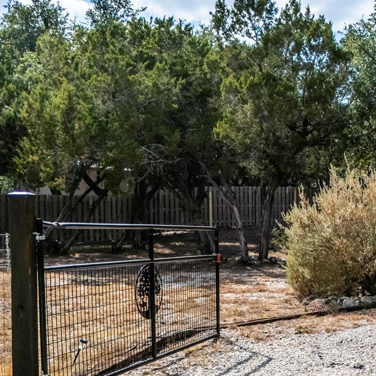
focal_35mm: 36
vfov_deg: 44.1
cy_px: 294
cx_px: 383
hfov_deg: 40.0
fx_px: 442
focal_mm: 16
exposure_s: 3.2
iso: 200
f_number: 8
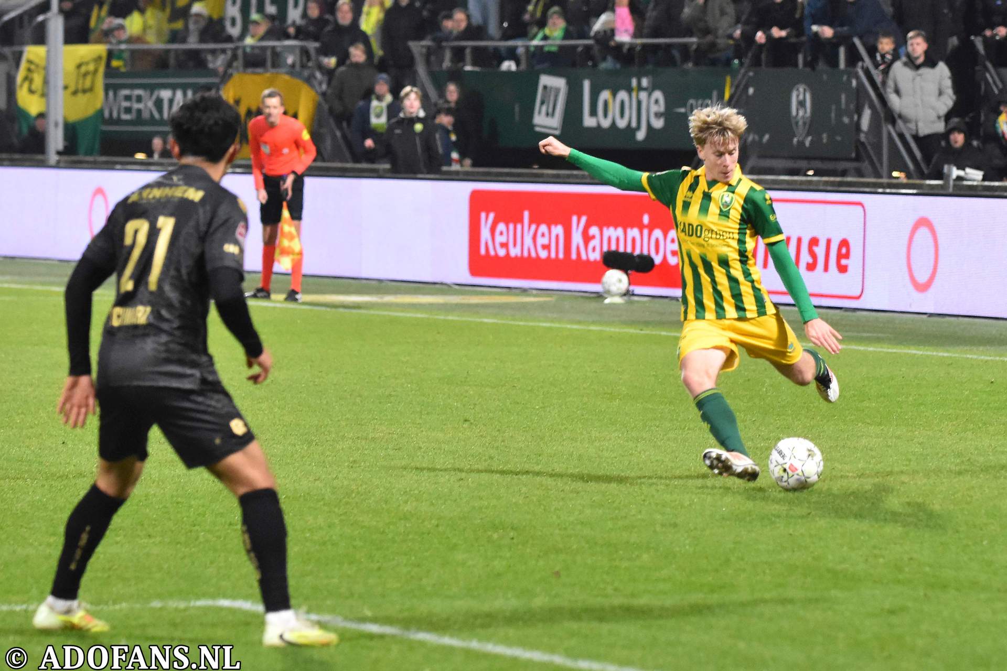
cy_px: 336
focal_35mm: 165
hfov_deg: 12.5
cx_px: 504
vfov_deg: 8.3
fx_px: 4615
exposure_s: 1/500
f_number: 2.8
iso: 4000
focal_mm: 110
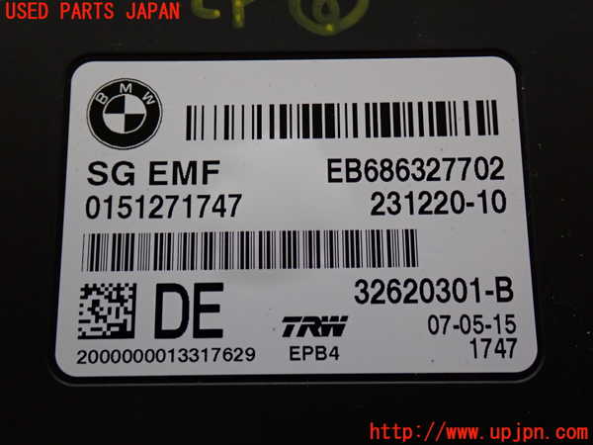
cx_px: 296
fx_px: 702
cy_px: 222
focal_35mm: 41
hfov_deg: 45.8
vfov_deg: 35.1
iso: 320
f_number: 2.8
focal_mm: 7.31
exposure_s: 1/40
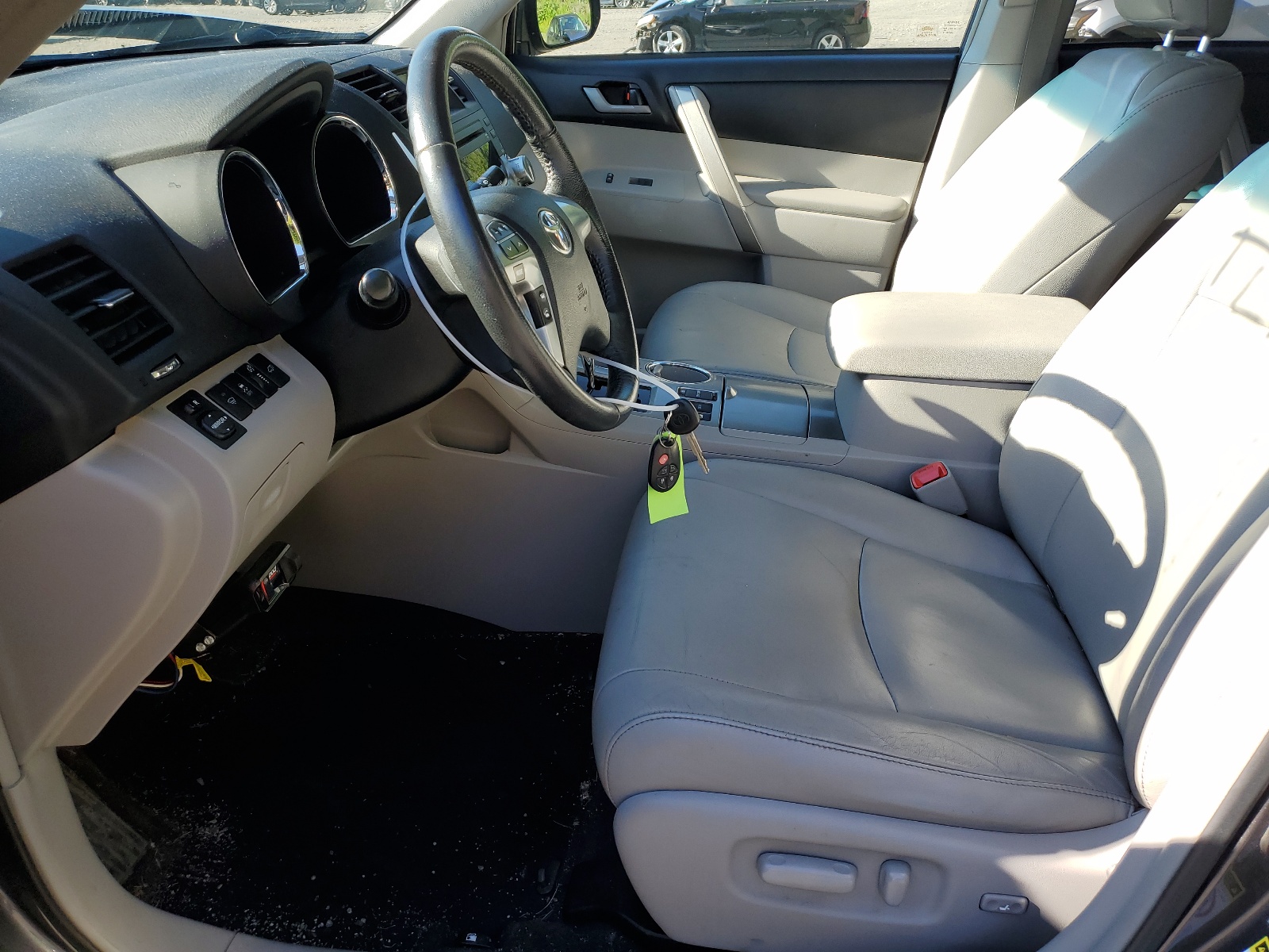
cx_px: 634
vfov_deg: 53.1
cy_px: 476
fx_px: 953
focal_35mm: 26
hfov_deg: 67.3
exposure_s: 1/476
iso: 50
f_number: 1.5
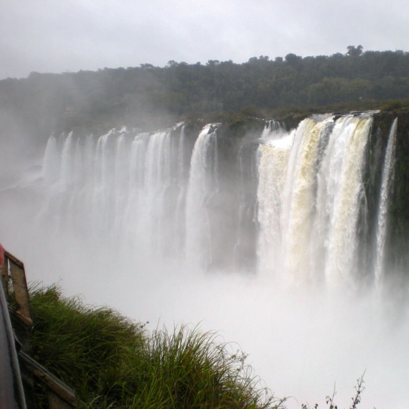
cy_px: 204
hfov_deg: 37.3
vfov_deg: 37.6
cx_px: 262
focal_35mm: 45
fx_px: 602
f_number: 3.1
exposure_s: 1/114
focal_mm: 6.3
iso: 64
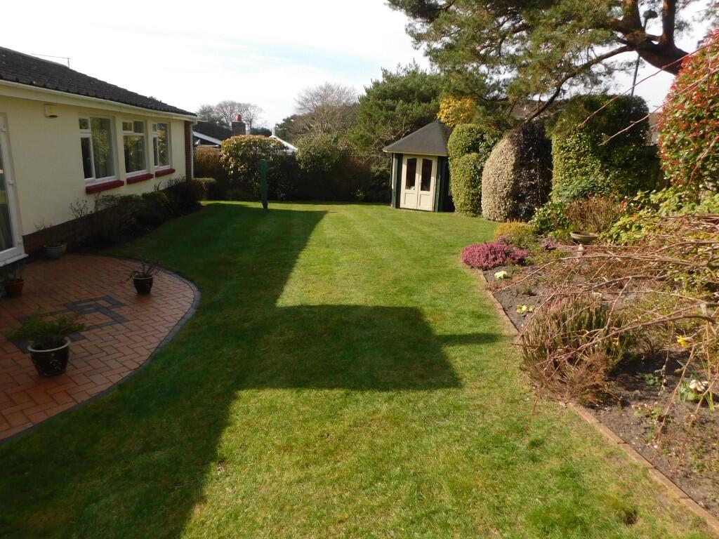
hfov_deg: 73.9
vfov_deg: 58.9
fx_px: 478
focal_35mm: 23
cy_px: 270
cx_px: 360
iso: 125
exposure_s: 1/1000
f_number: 3
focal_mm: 4
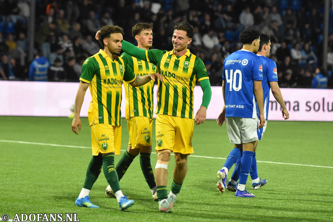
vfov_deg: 7.0
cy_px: 111
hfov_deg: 10.5
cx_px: 166
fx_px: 1804
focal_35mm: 195
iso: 2500
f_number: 2.8
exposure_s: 1/500
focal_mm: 130
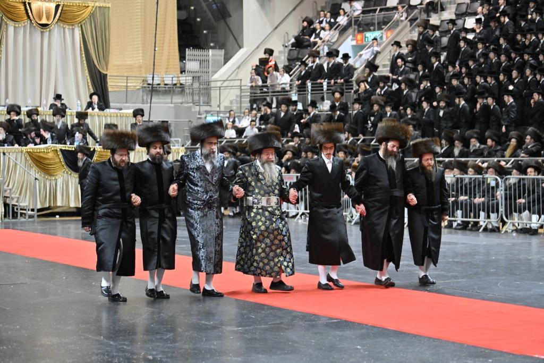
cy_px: 182
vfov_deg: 16.1
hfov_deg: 23.9
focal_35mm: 85
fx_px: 1285
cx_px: 272
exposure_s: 1/200
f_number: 2.8
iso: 1250
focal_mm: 85
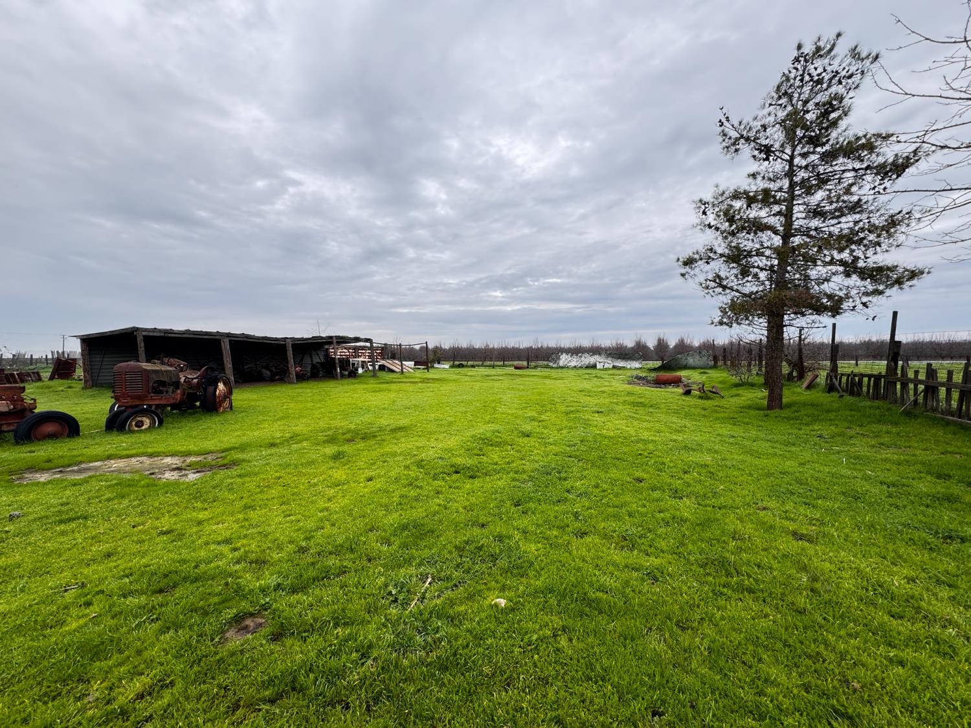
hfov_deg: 102.1
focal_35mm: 14
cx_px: 486
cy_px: 364
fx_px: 393
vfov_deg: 85.7
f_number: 2.2
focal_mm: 2.22
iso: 40
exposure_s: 1/302
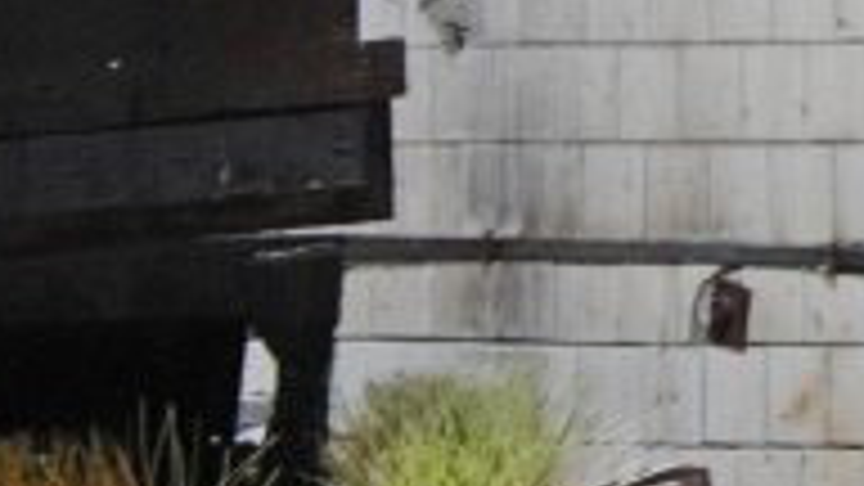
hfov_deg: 4.4
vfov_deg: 2.5
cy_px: -1060
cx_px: 2565
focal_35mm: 471
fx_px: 10791
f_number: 4.8
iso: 400
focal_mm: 48
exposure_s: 1/8
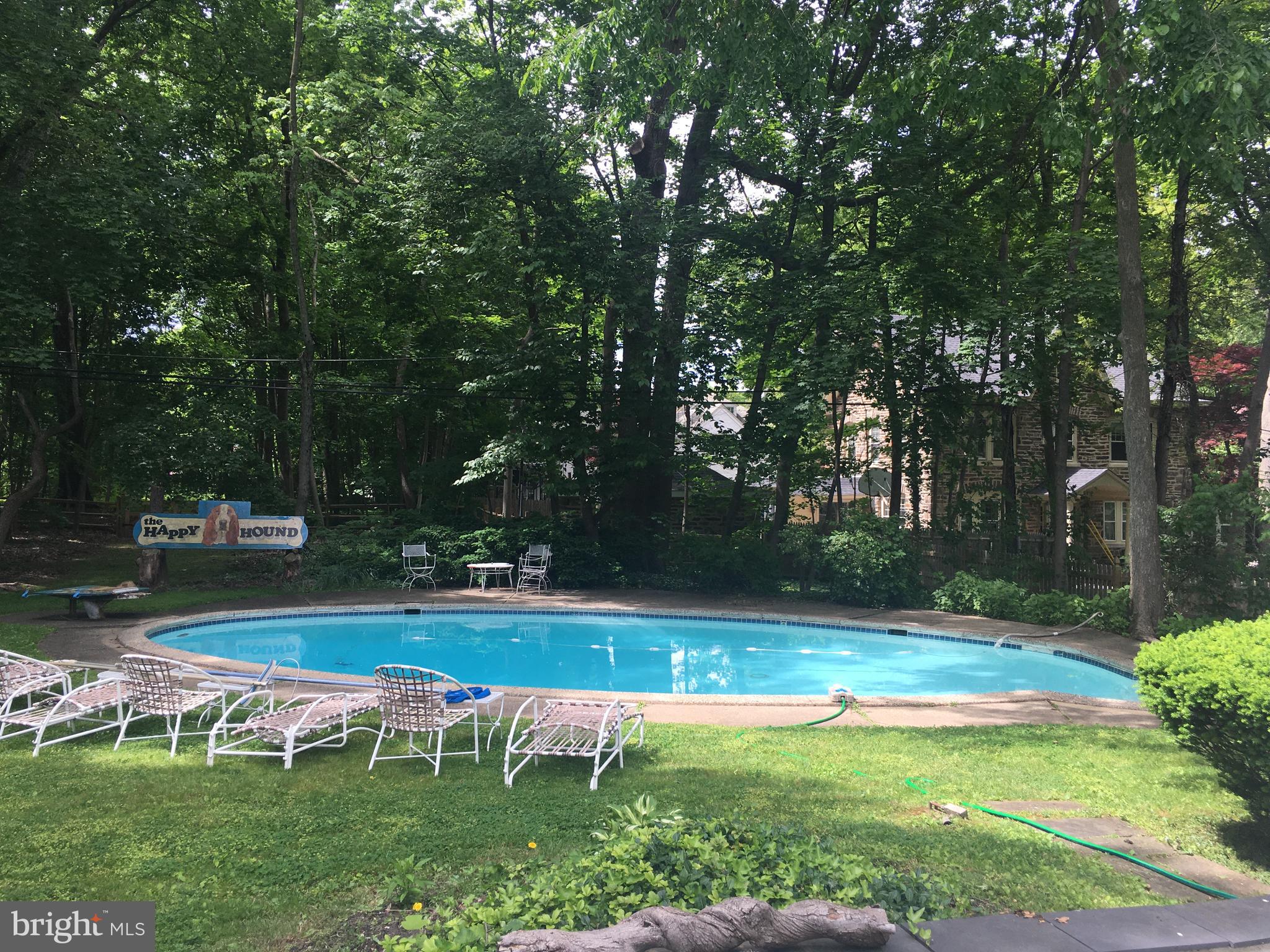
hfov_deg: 61.7
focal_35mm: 29
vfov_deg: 48.2
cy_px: 476
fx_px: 1064
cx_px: 635
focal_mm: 4.15
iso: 25
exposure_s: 1/384
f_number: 2.2
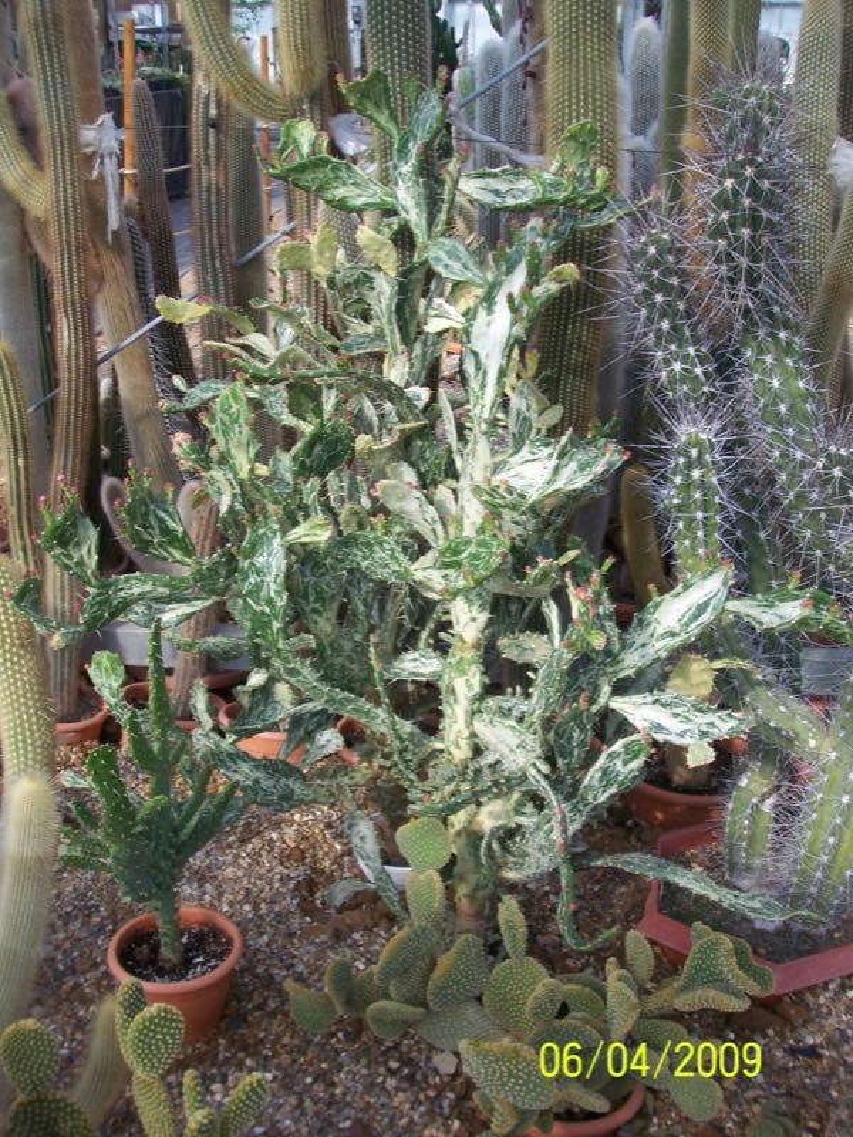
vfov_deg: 49.0
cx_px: 426
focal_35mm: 38
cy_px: 568
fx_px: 1249
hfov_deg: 37.7
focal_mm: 6.3
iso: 64
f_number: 3.9
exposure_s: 1/250
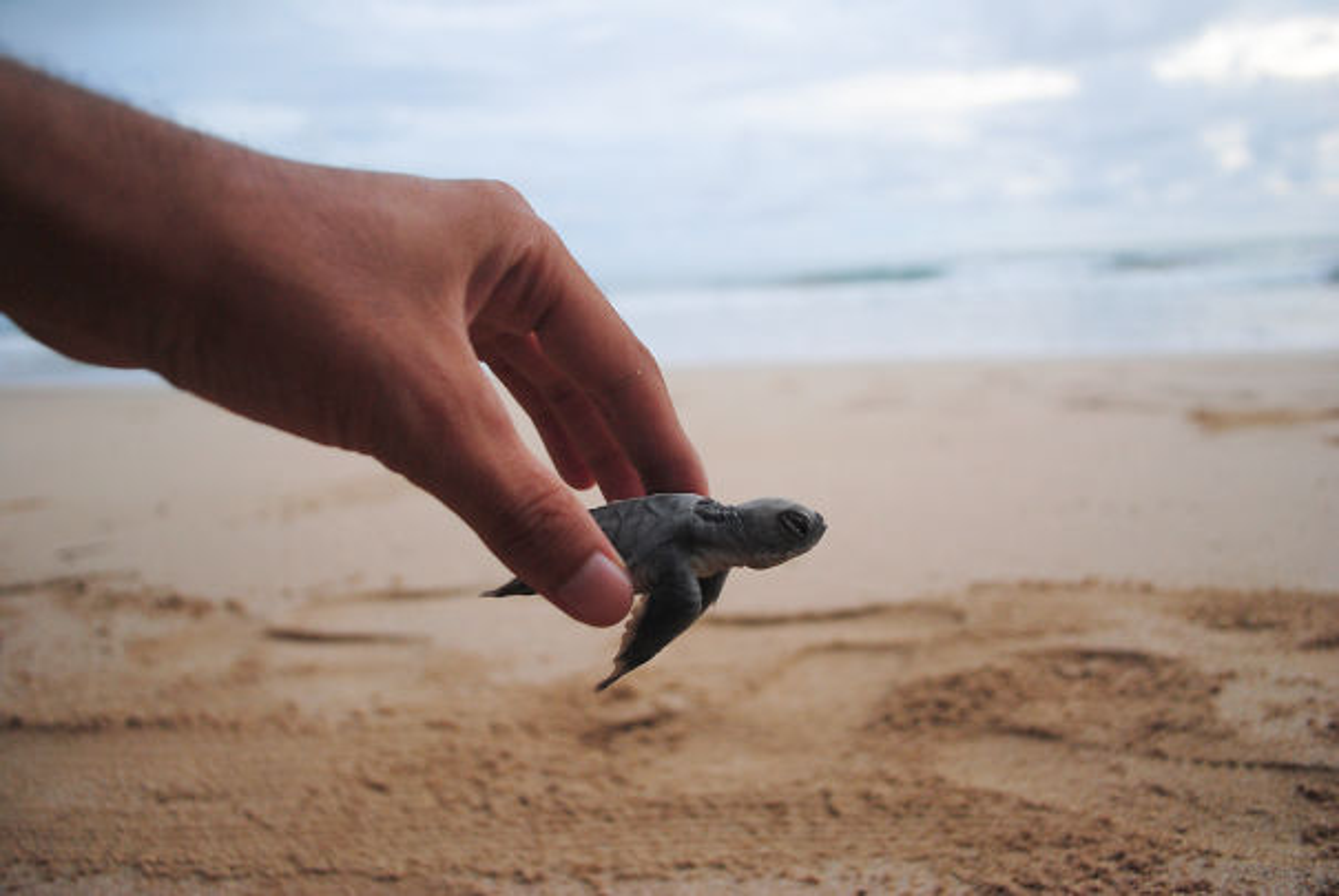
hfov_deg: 67.3
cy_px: 448
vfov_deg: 48.0
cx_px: 670
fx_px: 1005
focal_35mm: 27
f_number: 3.5
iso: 400
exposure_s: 1/250
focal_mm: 18
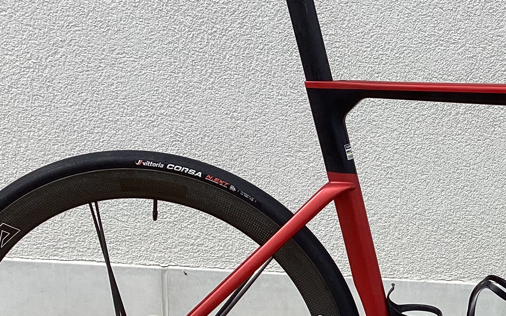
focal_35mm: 76
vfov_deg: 16.8
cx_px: 474
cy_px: 312
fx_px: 1048
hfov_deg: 26.1
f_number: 2.4
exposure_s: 1/1087
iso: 25
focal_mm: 3.3
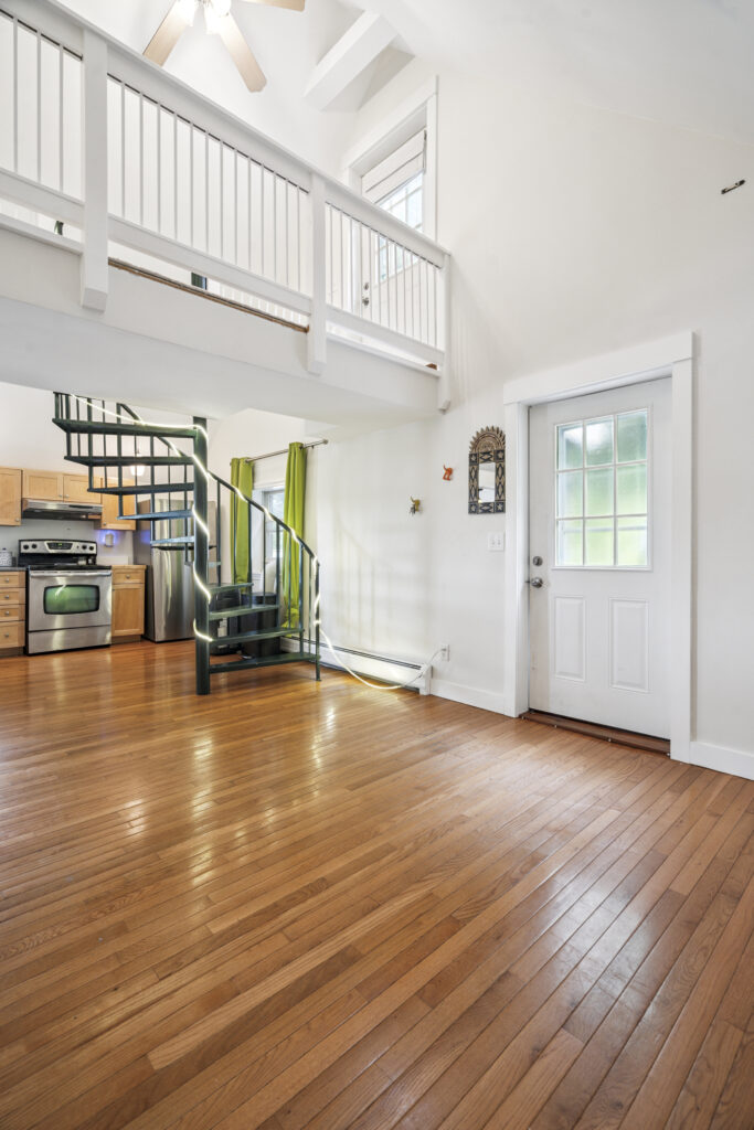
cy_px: 565
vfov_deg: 96.7
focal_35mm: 16
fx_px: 502
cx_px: 377
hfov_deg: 73.8
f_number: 8
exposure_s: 1/2.5
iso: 320
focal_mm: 16
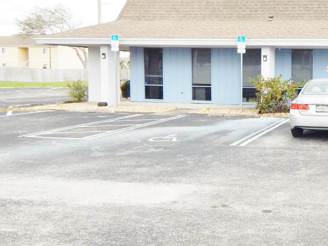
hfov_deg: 38.2
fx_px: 426
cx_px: 314
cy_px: 105
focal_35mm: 45
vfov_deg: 32.1
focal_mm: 4
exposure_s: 1/500
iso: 125
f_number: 3
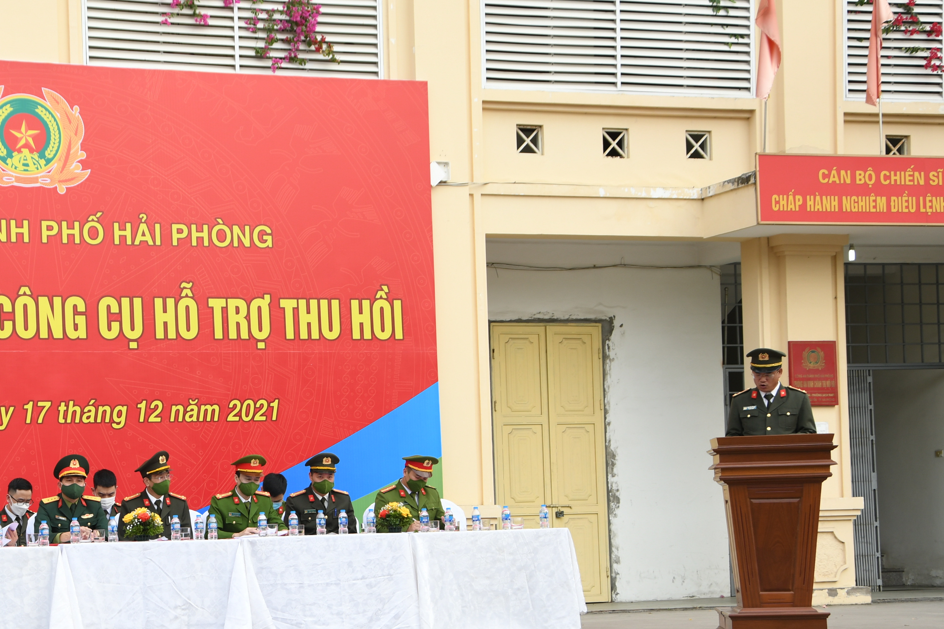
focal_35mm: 84
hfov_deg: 24.0
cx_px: 258
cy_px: 458
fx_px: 2202
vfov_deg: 16.2
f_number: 7.1
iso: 125
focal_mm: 38
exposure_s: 1/200
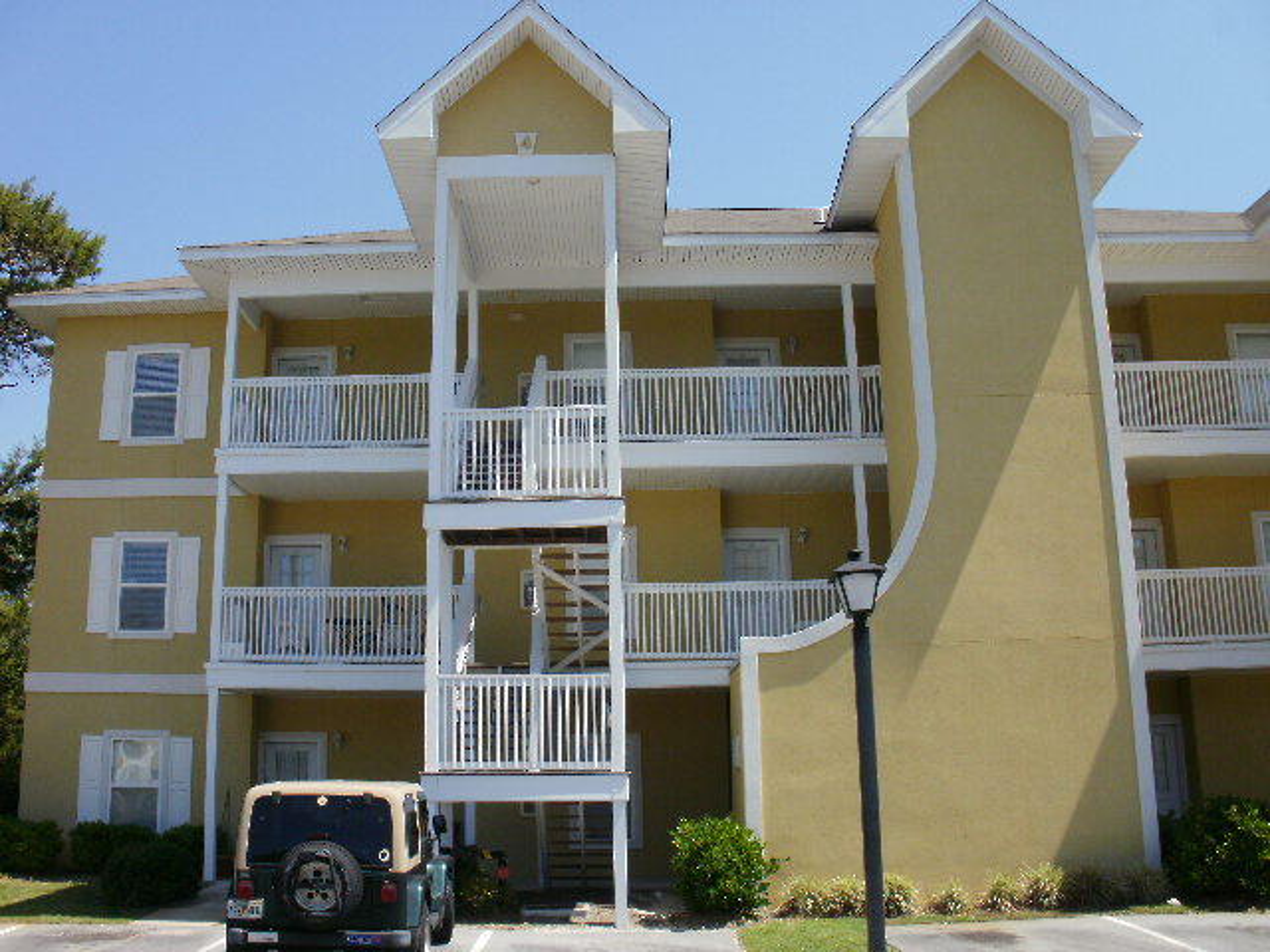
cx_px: 635
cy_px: 476
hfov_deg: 51.4
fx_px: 1321
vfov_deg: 39.7
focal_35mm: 36
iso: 100
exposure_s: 1/320
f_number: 5.6
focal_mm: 6.3
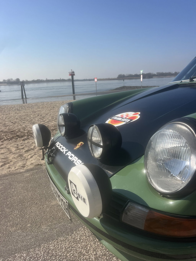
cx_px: 98
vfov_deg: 67.3
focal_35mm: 26
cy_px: 130
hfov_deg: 53.1
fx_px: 196
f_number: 1.5
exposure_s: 1/5587
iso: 50
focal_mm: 5.7
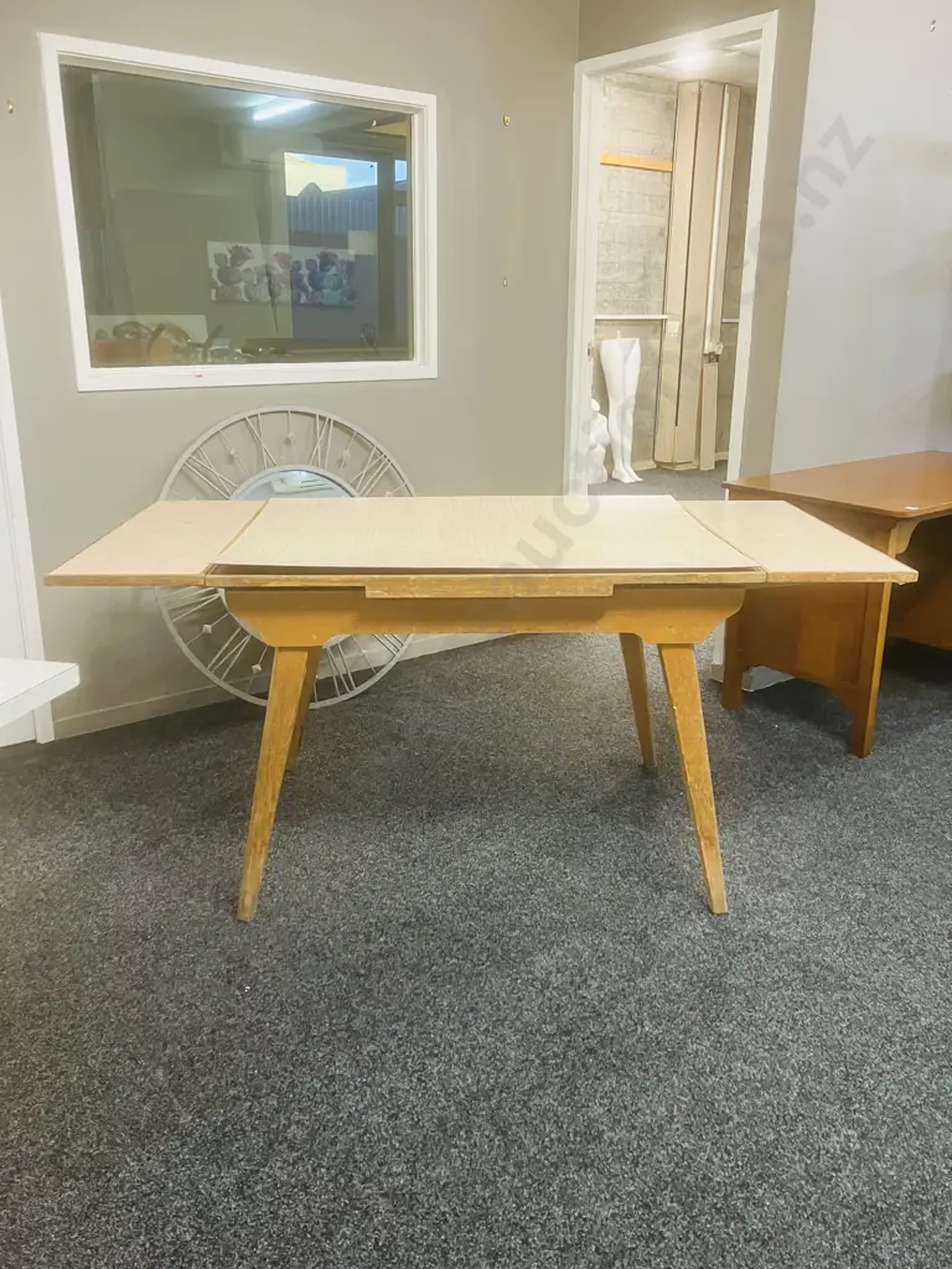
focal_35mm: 28
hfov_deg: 49.7
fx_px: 1027
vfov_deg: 63.4
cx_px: 476
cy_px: 634
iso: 250
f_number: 1.8
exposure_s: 1/50
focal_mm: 3.99
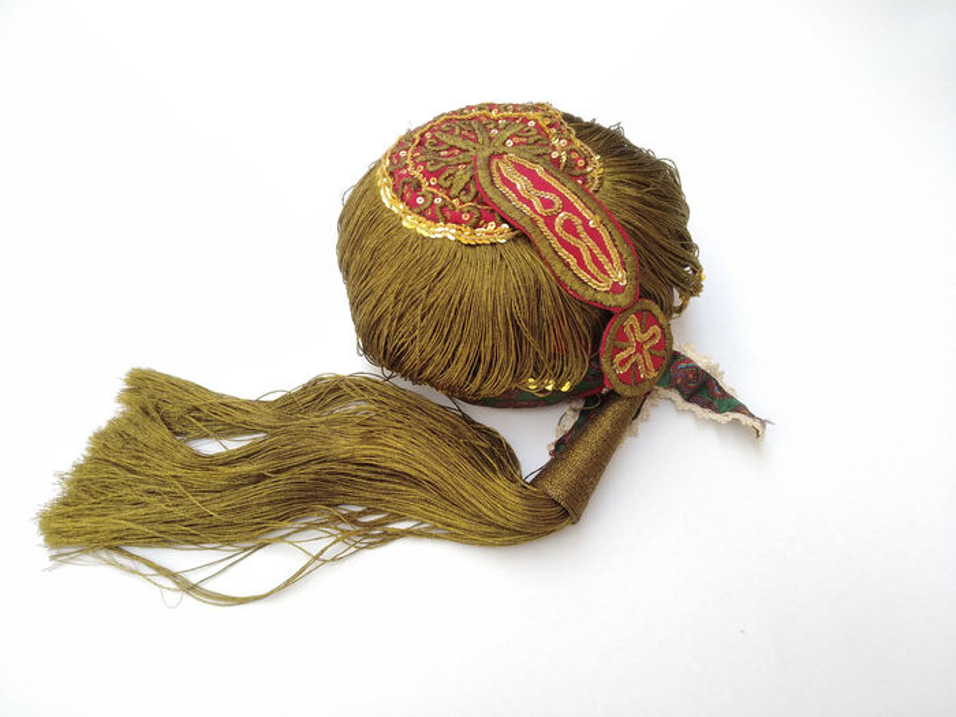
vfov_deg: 53.1
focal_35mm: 26
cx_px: 478
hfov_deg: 67.3
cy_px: 358
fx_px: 718
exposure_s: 1/250
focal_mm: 3.82
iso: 100
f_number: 2.2
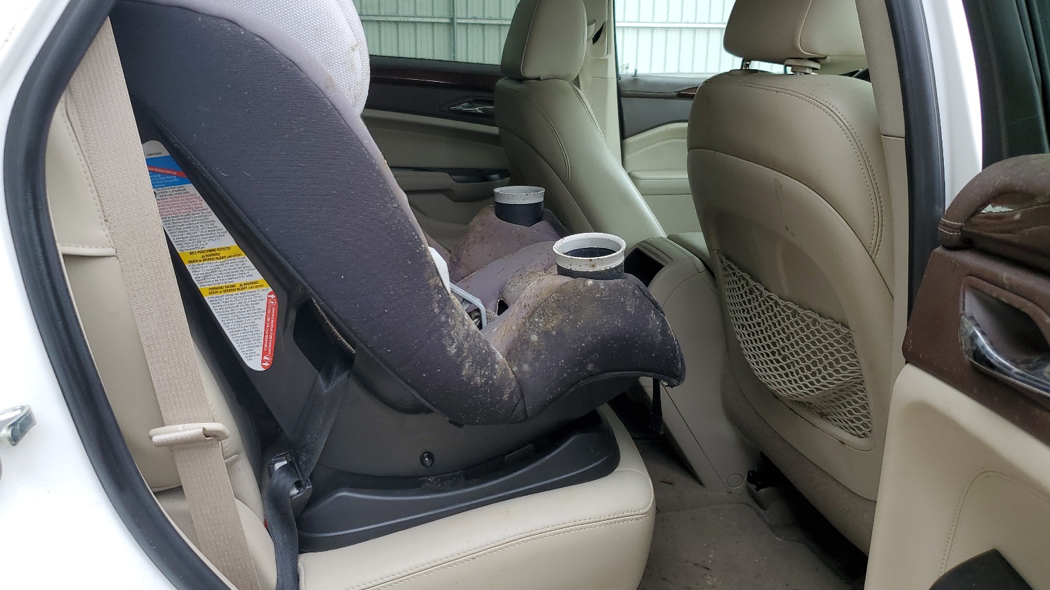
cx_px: 535
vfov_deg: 40.1
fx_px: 807
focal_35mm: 29
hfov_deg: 66.1
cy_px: 252
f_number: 1.5
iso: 50
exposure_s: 1/167
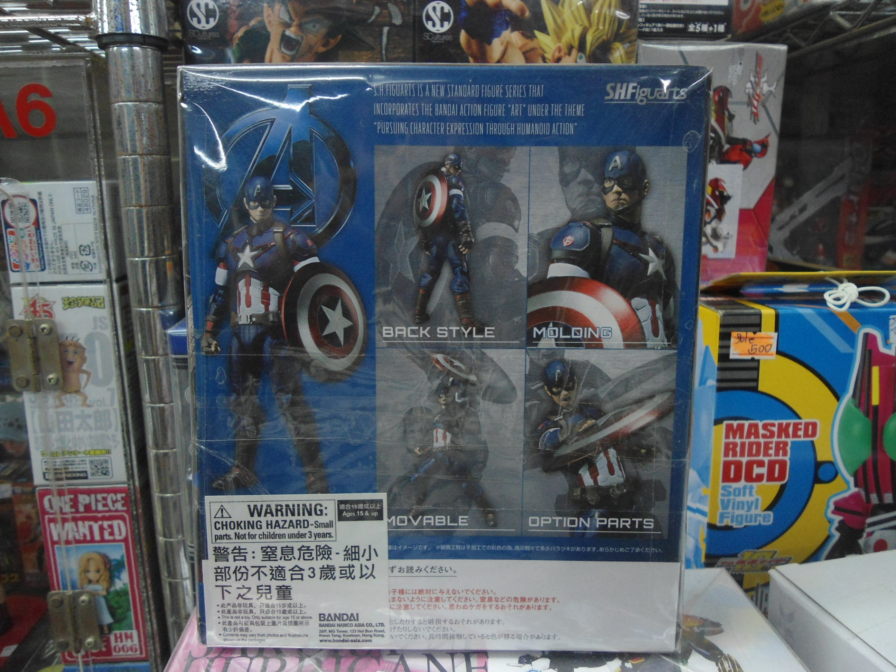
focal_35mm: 26
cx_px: 448
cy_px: 336
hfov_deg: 67.3
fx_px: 673
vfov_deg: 53.1
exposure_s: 1/50
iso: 200
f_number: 2.8
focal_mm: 4.7
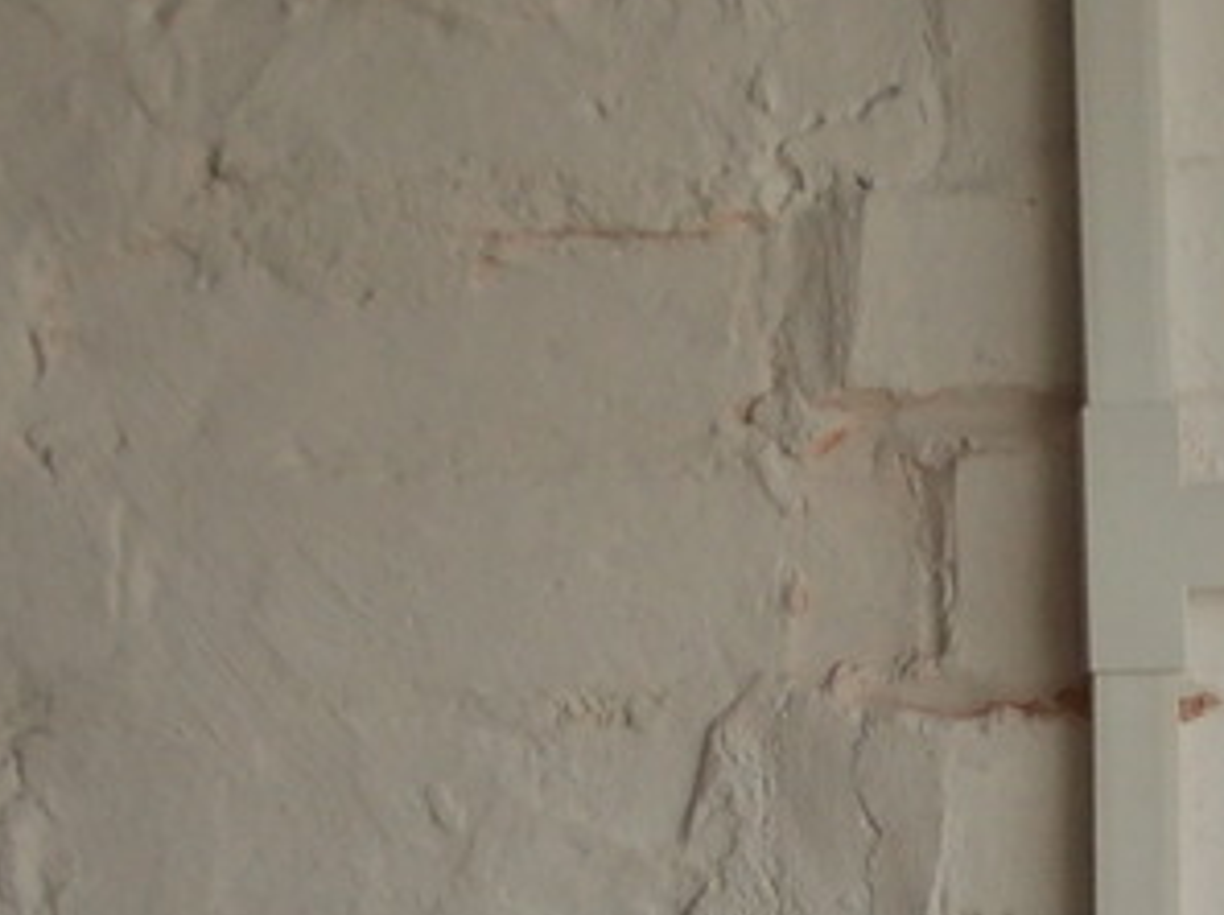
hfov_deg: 11.3
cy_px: 1274
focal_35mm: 172
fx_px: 6074
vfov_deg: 8.5
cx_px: 1451
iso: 80
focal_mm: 7.2
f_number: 3.6
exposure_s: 1/200
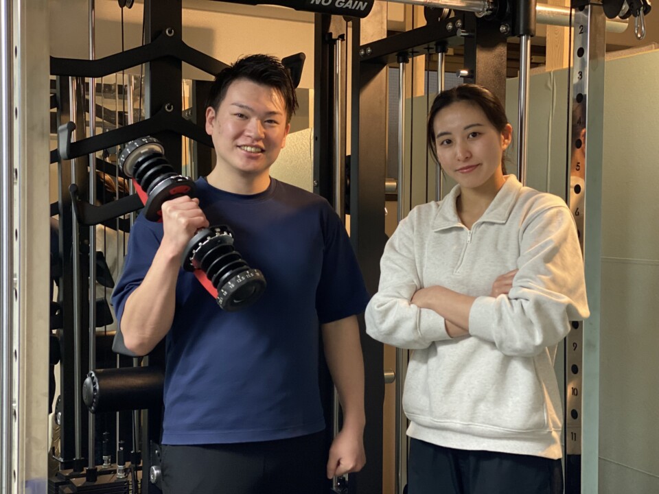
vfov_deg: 28.0
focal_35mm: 52
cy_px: 247
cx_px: 330
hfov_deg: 36.8
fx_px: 990
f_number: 2
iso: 320
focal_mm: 6
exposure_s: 1/25
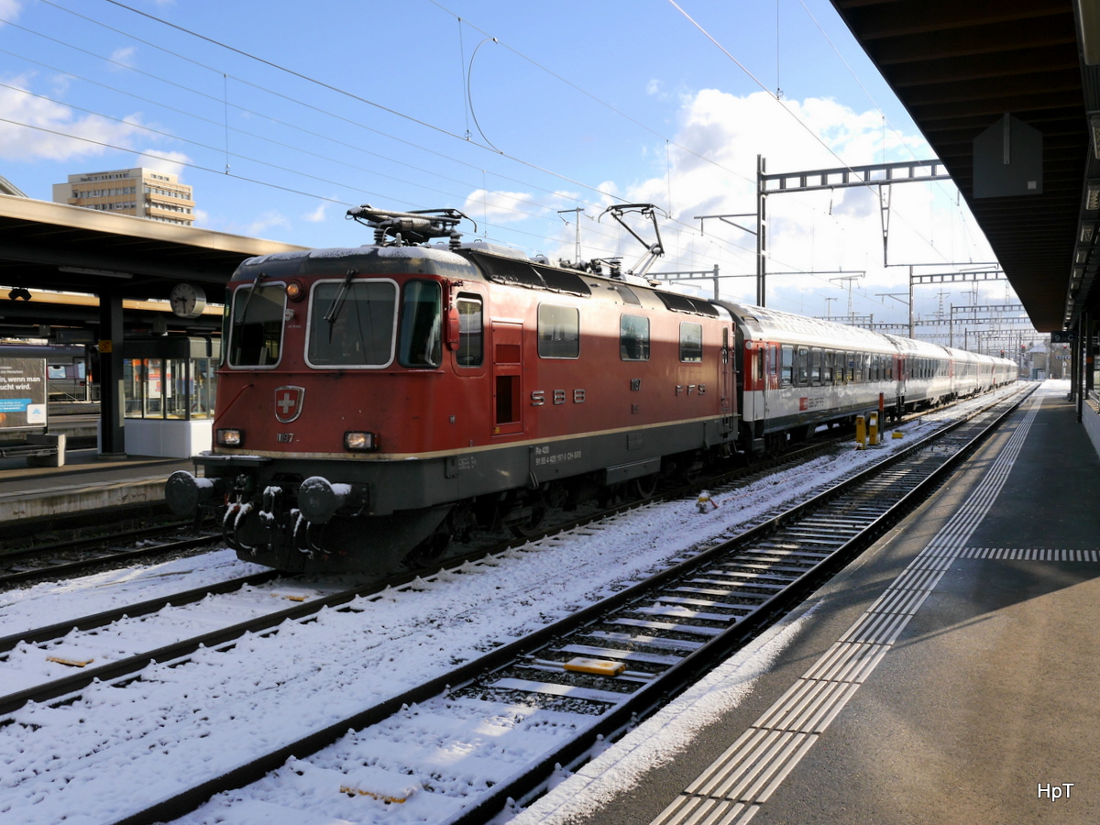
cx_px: 550
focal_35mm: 36
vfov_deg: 39.7
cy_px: 412
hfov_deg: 51.4
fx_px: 1144
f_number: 7.1
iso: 160
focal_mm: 18
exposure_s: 1/320
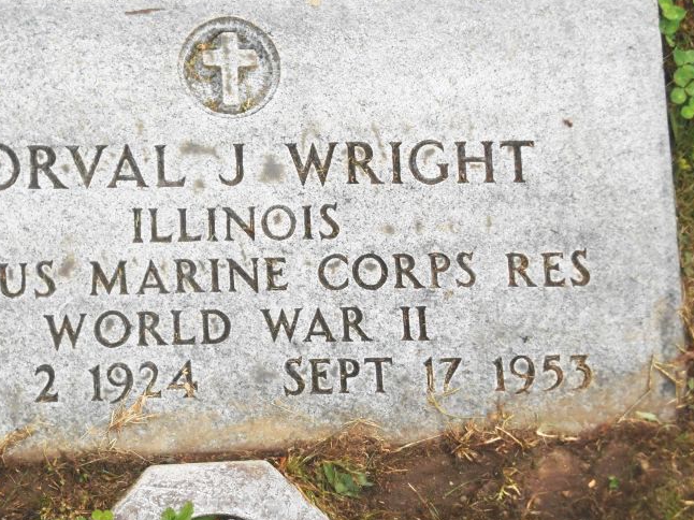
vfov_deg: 17.4
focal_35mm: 85
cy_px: 235
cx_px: 231
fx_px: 1703
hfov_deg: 22.9
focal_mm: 10.9
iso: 200
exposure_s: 1/250
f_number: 4.4
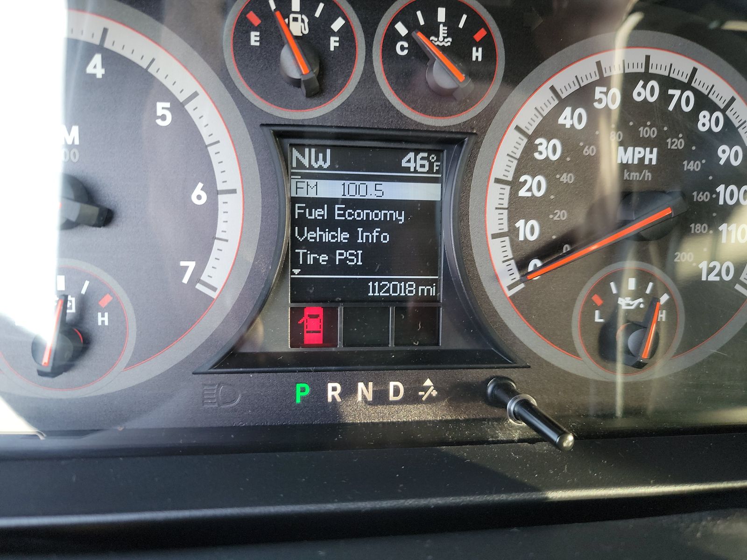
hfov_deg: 71.6
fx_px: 518
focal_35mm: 24
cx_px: 374
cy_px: 280
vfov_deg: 56.8
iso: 194
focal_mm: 6.7
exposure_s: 1/59
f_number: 1.8
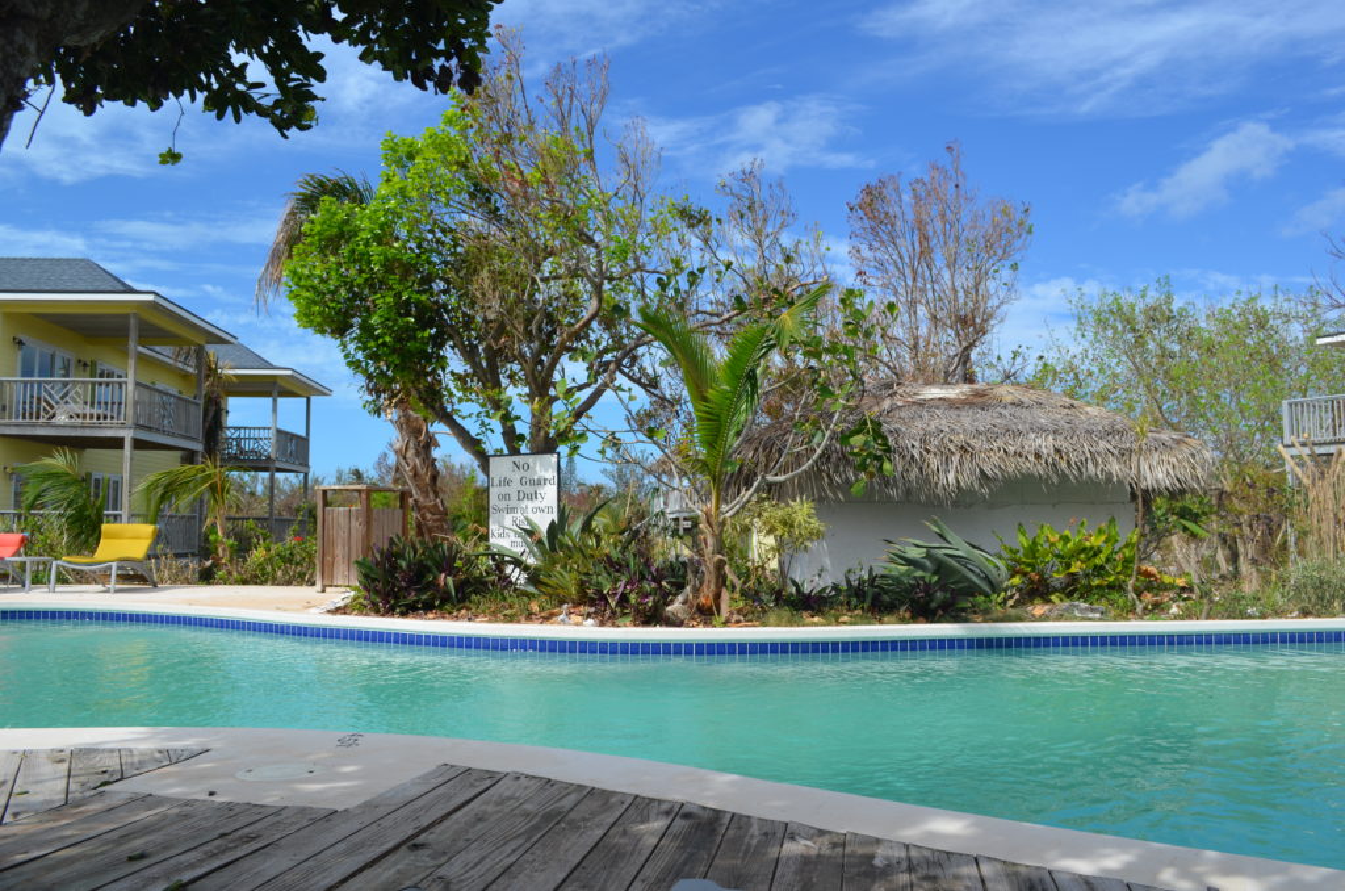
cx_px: 672
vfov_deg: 47.7
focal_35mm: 27
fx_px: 1007
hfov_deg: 67.5
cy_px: 446
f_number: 9
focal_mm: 18
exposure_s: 1/320
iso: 100
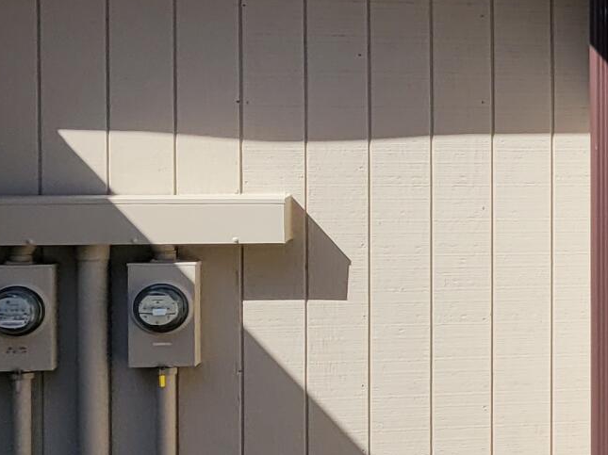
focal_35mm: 121
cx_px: 1315
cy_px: 177
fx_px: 2124
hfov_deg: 13.4
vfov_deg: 12.2
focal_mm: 5.4
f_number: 1.8
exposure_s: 1/2000
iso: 40
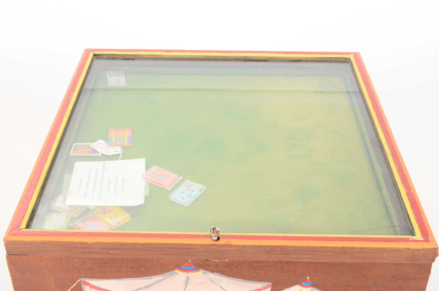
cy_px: 146
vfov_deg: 26.4
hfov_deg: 39.0
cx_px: 220
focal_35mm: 51
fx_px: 621
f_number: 10
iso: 320
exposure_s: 1/60
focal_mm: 34
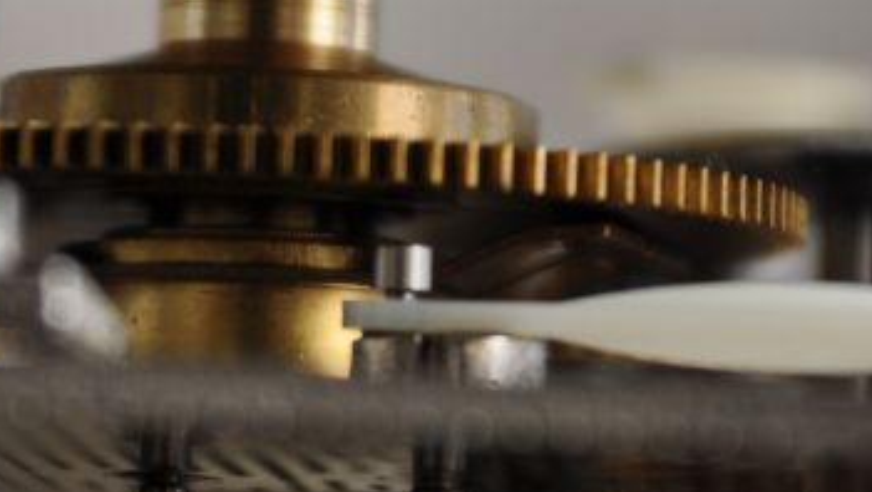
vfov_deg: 3.4
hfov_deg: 6.1
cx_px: 211
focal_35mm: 356
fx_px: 8237
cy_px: 358
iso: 200
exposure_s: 1/200
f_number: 4
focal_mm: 62
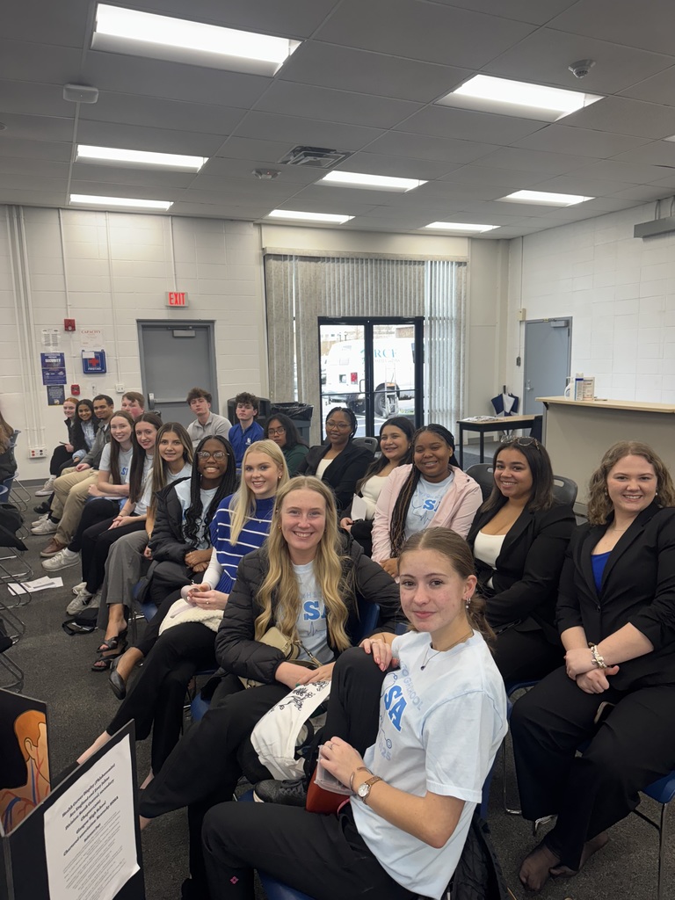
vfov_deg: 71.6
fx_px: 624
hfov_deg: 56.8
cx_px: 338
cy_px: 450
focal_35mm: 24
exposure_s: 1/120
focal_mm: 6.76
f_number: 1.78
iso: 160
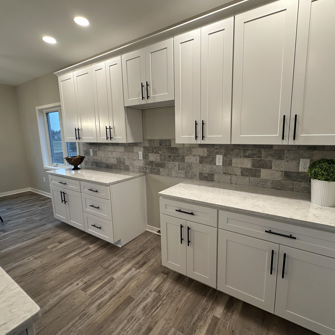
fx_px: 186
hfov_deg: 83.8
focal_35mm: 17
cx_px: 183
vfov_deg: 84.0
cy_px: 165
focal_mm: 2.22
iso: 200
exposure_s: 1/120
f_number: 2.2
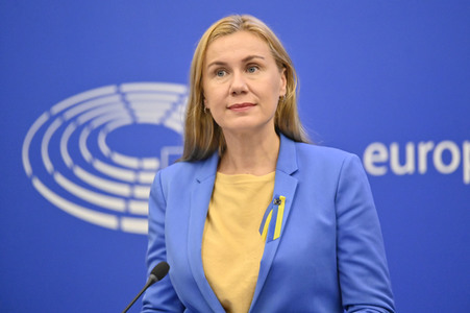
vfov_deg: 6.9
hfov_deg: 10.3
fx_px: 2609
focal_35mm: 200
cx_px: 235
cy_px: 156
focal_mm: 200
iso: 5000
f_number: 2.8
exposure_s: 1/1000
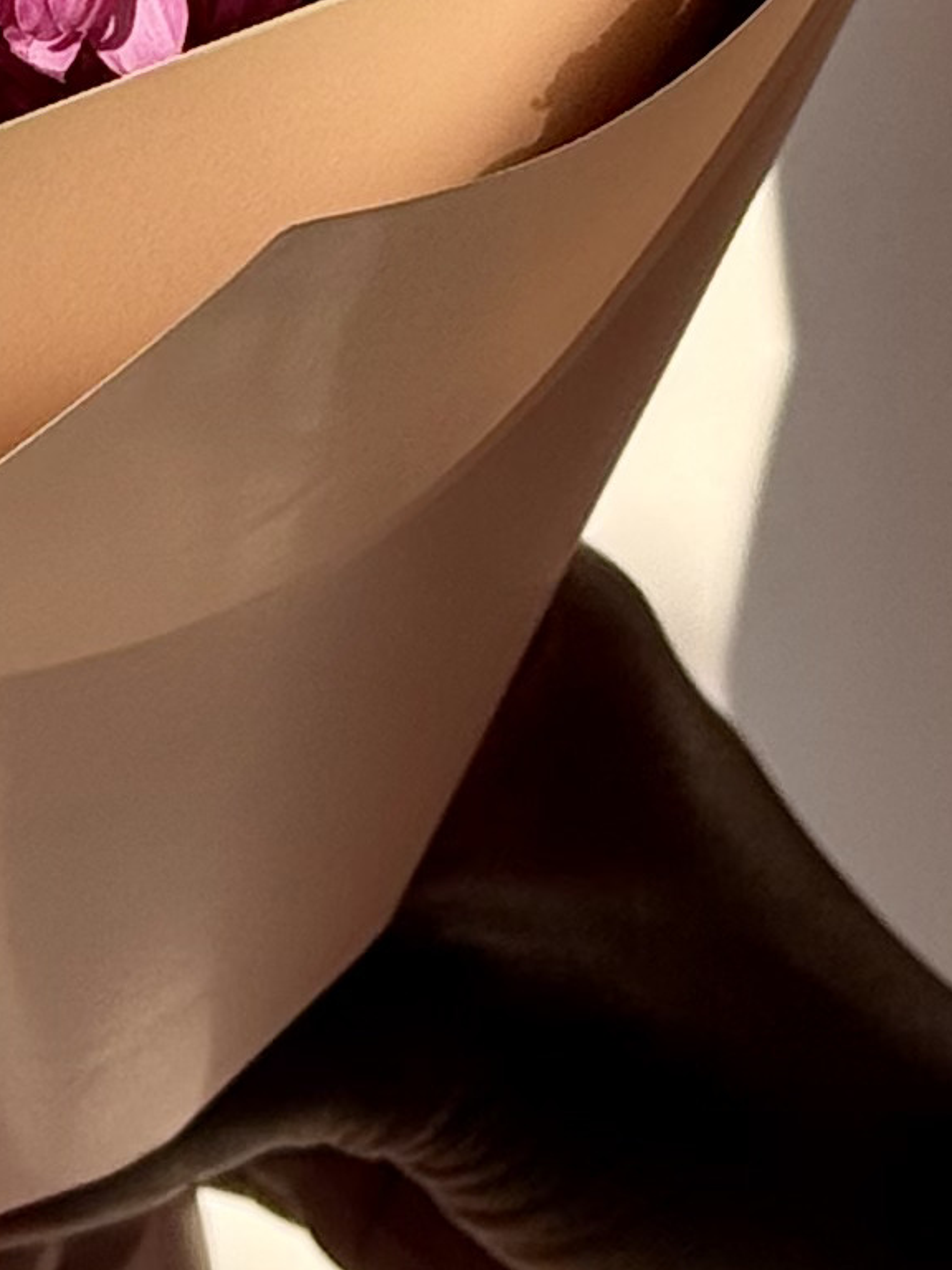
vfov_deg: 7.8
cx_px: -507
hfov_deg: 5.8
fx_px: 9241
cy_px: -318
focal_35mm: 252
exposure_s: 1/2762
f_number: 1.78
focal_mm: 6.76
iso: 80
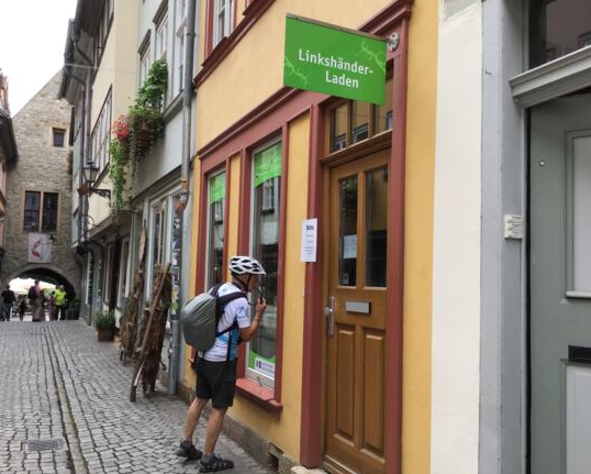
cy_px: 239
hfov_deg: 54.2
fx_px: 578
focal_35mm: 33
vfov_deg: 44.6
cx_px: 309
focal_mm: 3.3
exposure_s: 1/201
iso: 25
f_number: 2.4
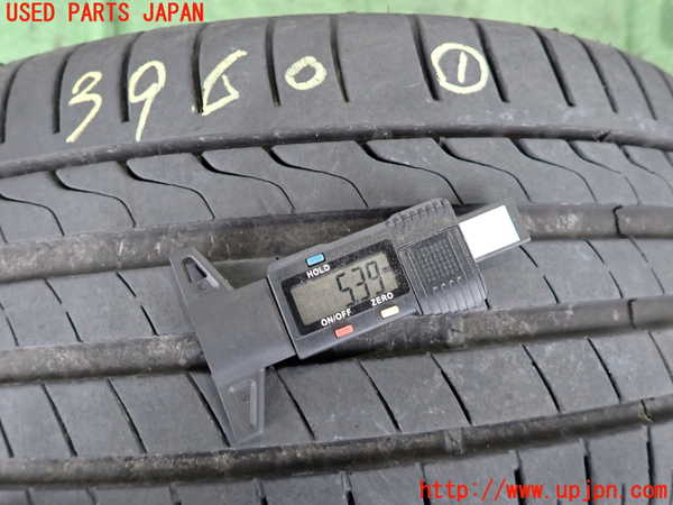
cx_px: 336
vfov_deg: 54.9
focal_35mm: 25
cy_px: 252
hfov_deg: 69.4
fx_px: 486
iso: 250
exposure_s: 1/40
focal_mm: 4.5
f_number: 2
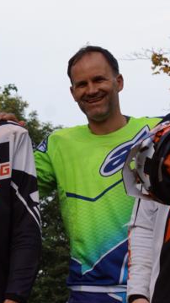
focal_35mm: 216
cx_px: -65
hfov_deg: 5.6
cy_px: 192
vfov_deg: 10.0
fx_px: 1733
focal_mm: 55
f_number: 8
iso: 400
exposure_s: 1/125
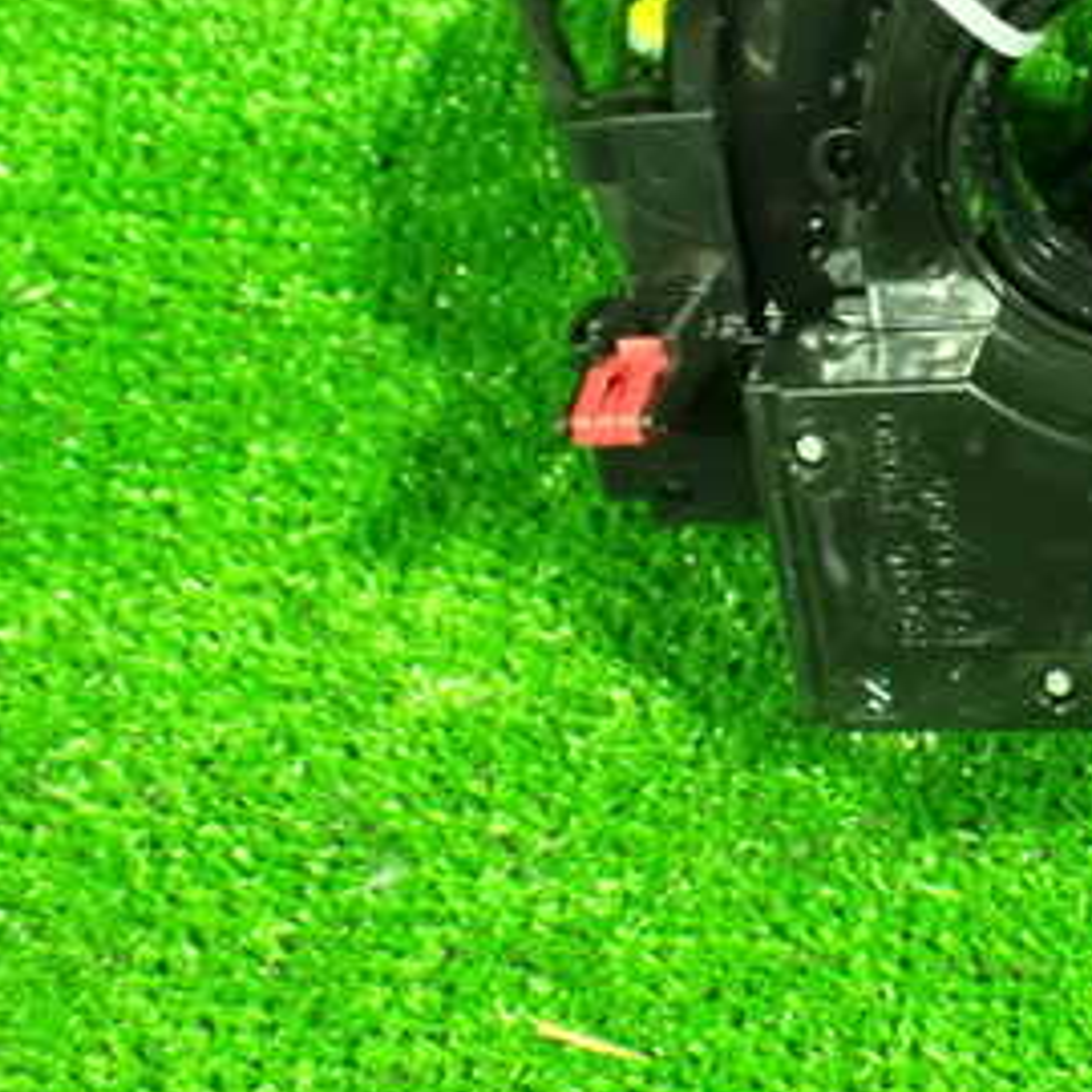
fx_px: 2106
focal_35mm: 59
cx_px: 1072
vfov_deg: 28.7
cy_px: 279
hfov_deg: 27.5
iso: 1600
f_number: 2.3
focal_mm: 5.4
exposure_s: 1/20
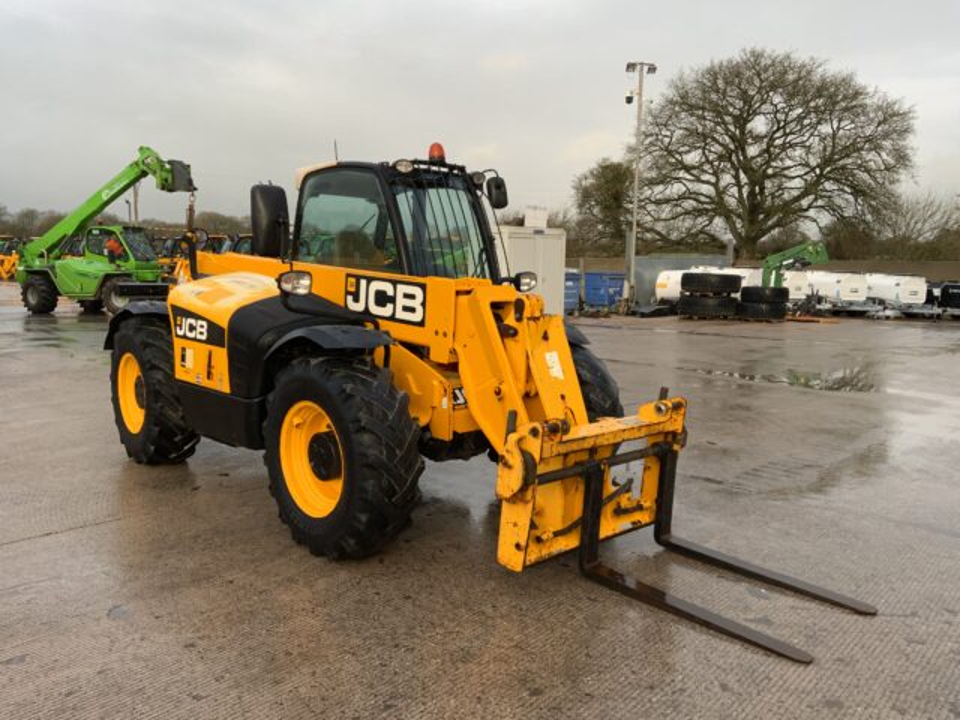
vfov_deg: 48.2
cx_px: 480
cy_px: 360
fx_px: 804
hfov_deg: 61.7
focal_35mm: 29
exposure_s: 1/254
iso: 16
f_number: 1.8
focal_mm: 3
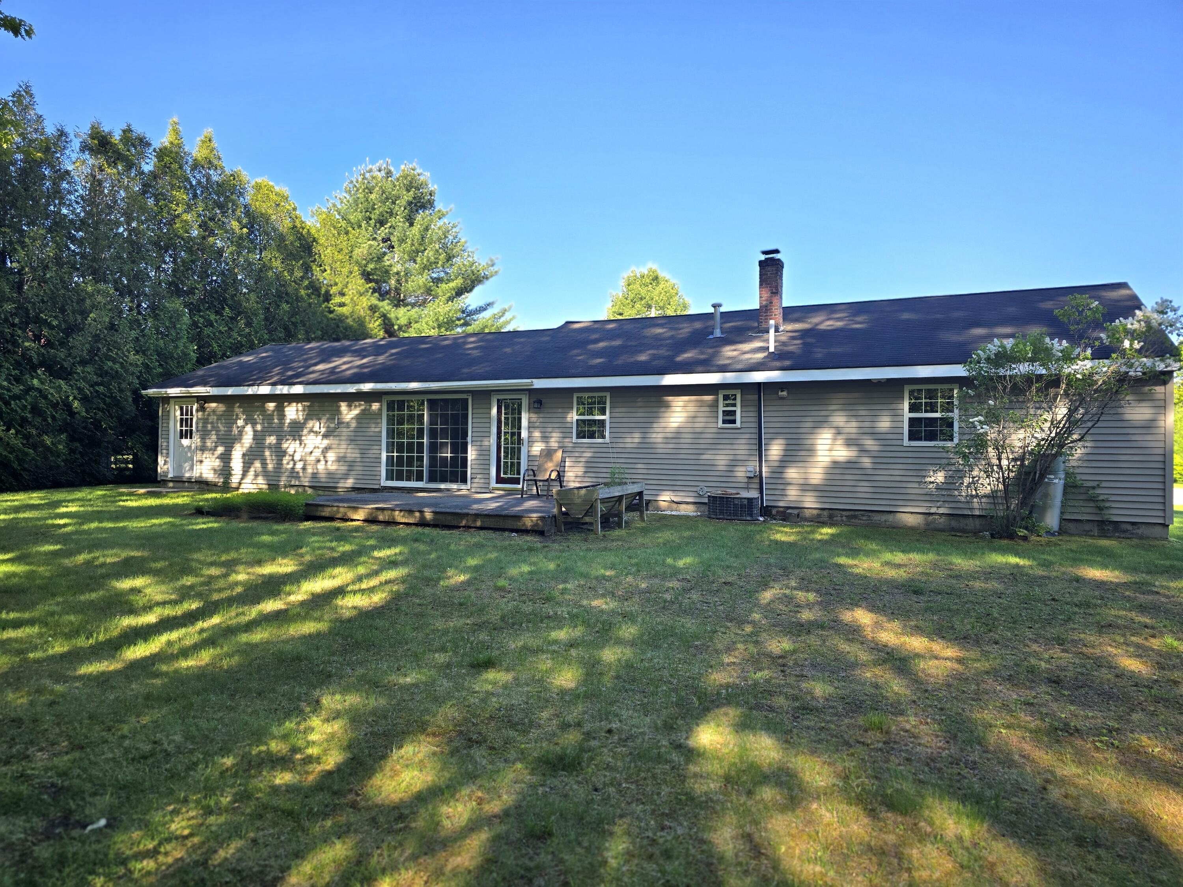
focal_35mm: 23
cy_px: 444
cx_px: 592
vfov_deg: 58.9
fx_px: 786
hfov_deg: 73.9
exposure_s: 1/323
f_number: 1.7
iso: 12
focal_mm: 6.3
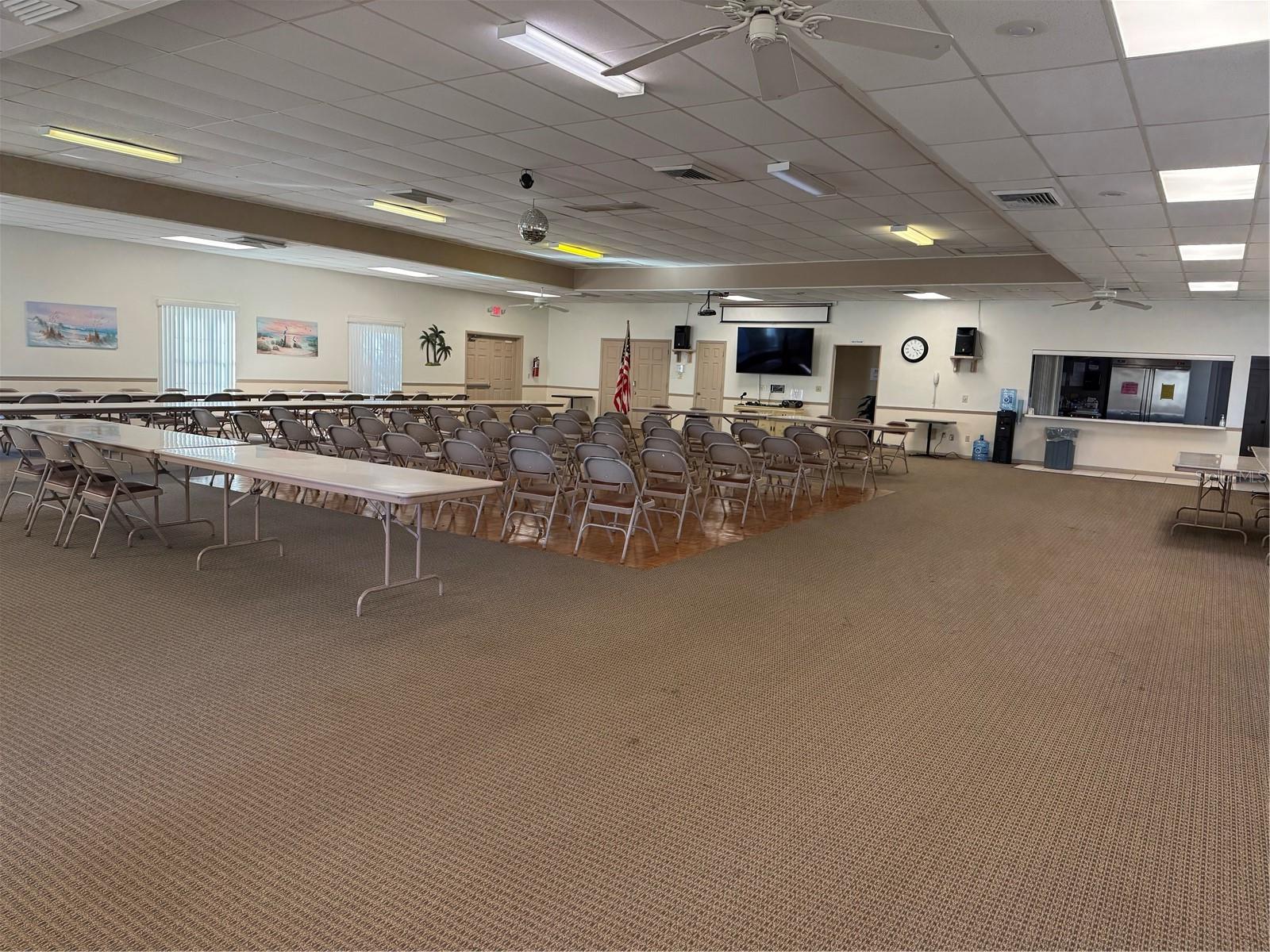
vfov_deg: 56.8
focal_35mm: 24
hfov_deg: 71.6
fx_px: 881
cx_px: 635
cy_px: 476
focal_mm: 6.76
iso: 200
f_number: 1.78
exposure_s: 1/134
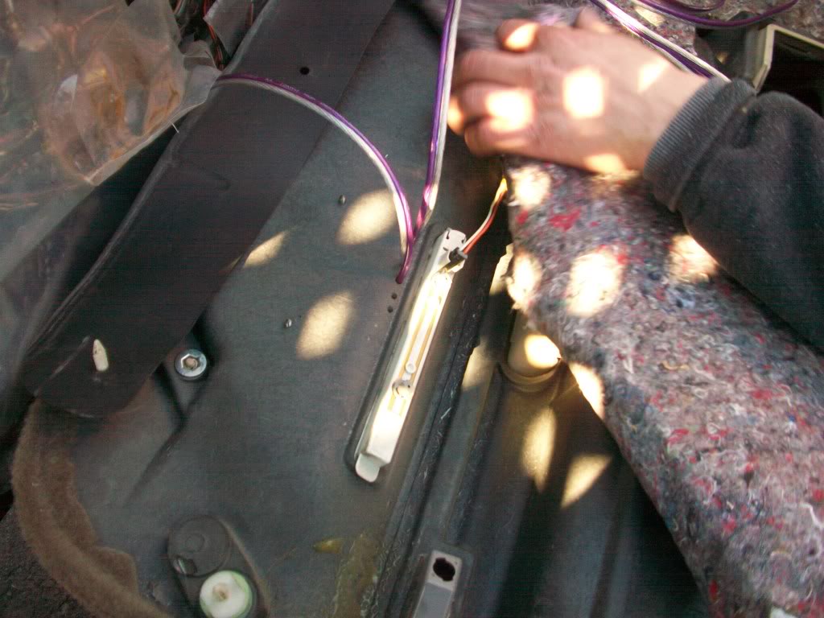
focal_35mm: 32
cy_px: 309
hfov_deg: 56.8
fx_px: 762
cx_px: 412
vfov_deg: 44.2
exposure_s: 1/60
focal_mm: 5.7
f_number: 2.8
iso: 115
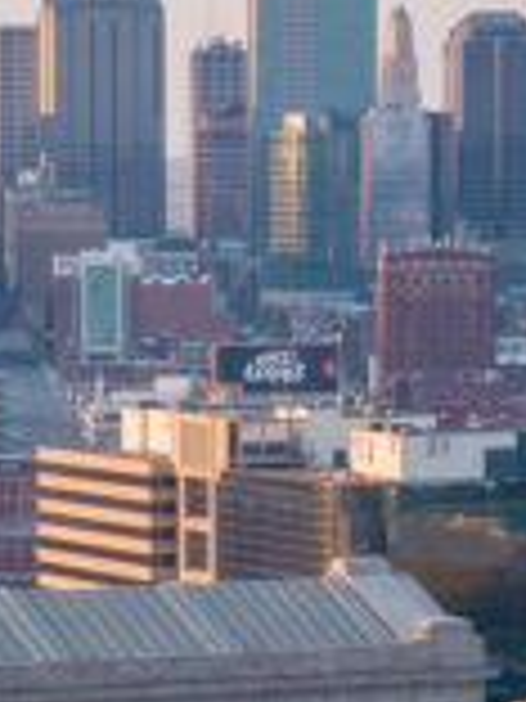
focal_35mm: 246
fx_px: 4984
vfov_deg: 8.0
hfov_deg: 6.0
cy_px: 554
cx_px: 247
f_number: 3.8
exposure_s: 1/120
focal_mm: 8.6
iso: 100
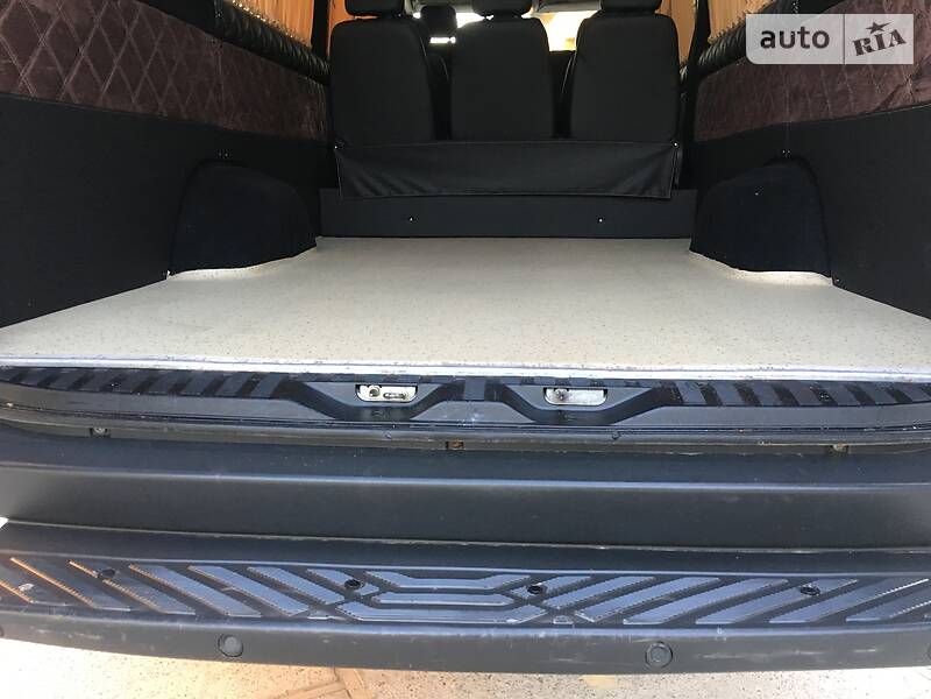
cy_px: 350
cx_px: 466
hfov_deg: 61.7
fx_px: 780
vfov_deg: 48.2
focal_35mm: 29
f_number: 2.2
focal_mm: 4.2
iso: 50
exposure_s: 1/33
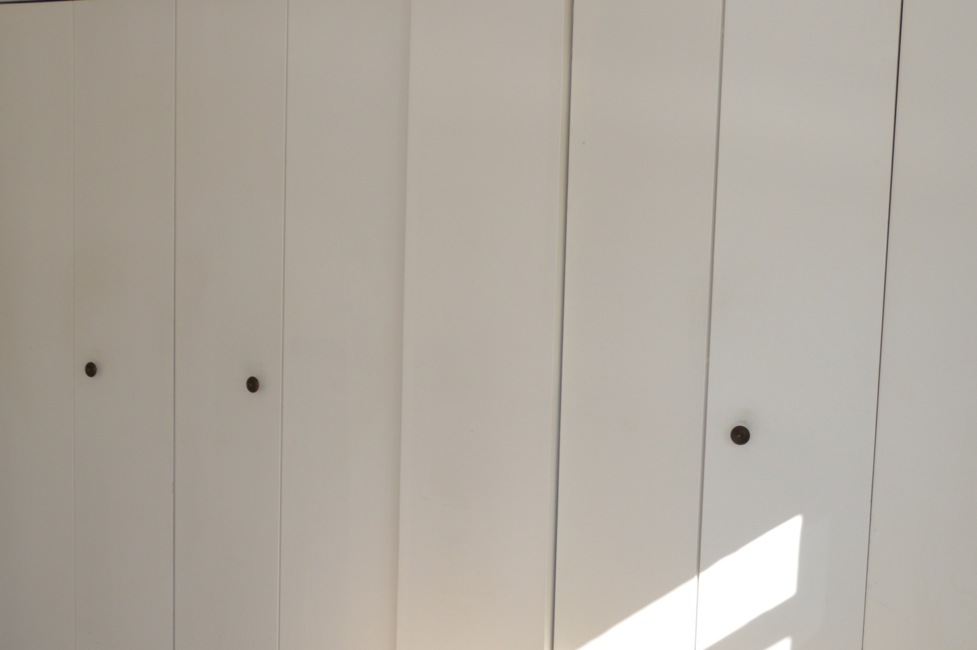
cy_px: 407
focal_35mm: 52
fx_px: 1410
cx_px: 406
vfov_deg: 25.9
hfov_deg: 38.1
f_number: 4.5
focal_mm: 18
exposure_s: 1/200
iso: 100
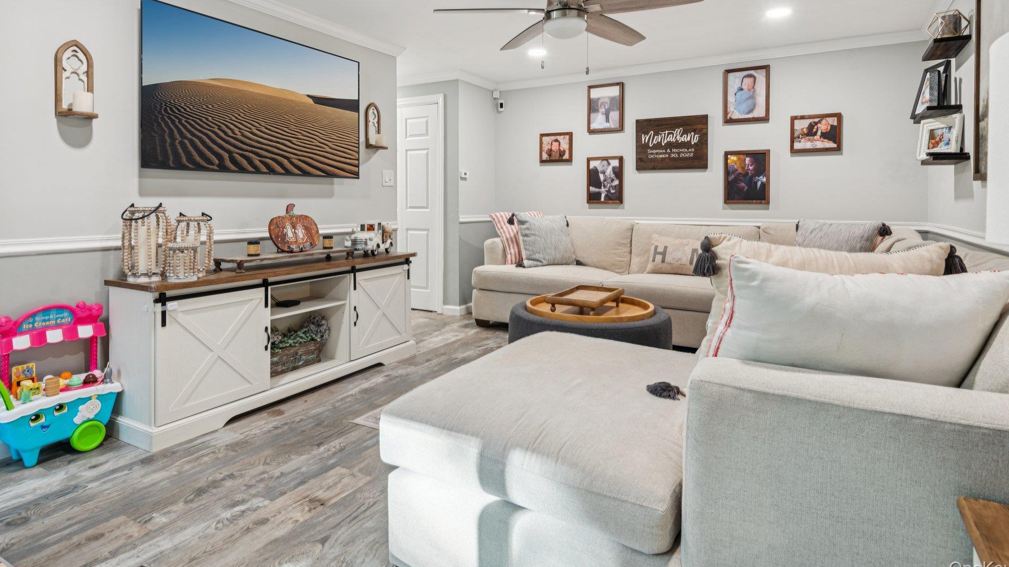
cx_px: 499
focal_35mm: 21
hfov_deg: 83.8
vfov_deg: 52.9
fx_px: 562
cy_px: 207
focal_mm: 18
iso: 160
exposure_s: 1/2
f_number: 9
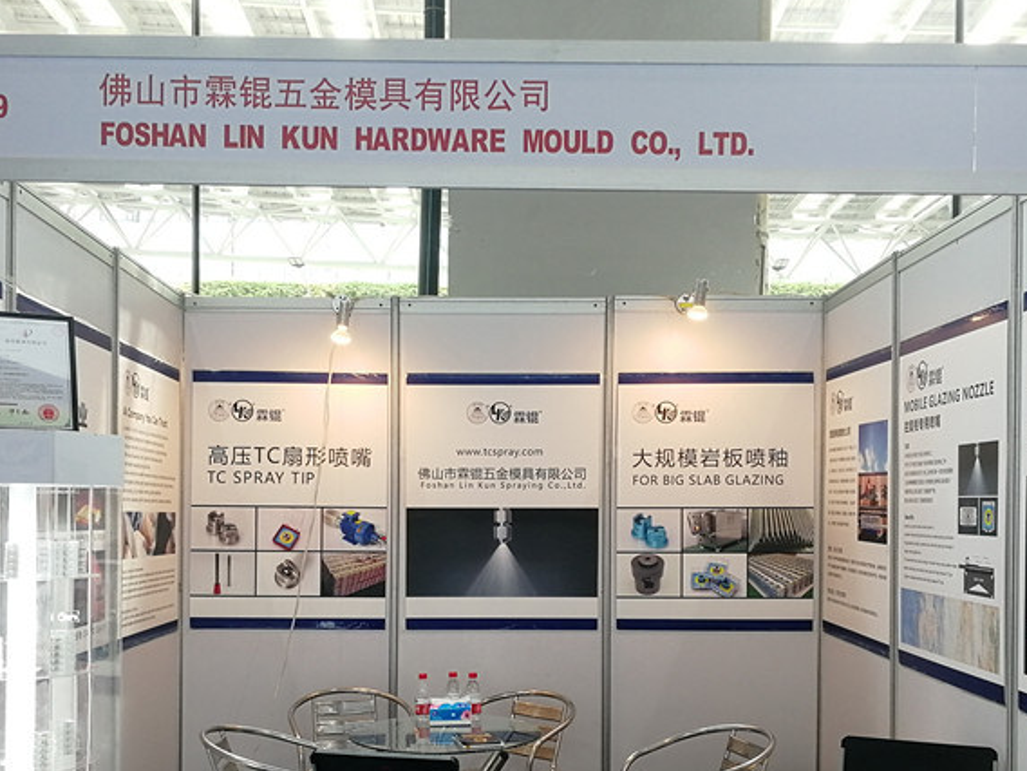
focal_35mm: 38
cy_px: 519
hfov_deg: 49.0
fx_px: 1127
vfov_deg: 37.3
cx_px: 504
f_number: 2.2
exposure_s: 1/60
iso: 100
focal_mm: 3.95
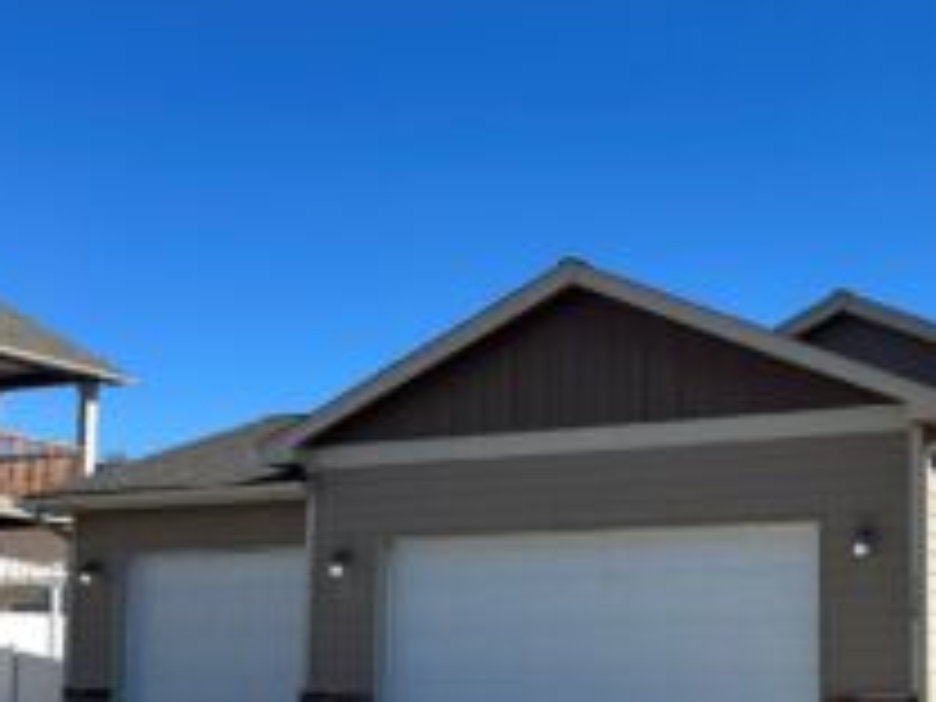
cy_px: 558
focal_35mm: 50
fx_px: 1352
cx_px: 774
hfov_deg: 36.6
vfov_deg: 28.5
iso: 50
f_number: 1.5
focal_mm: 5.7
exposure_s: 1/4630
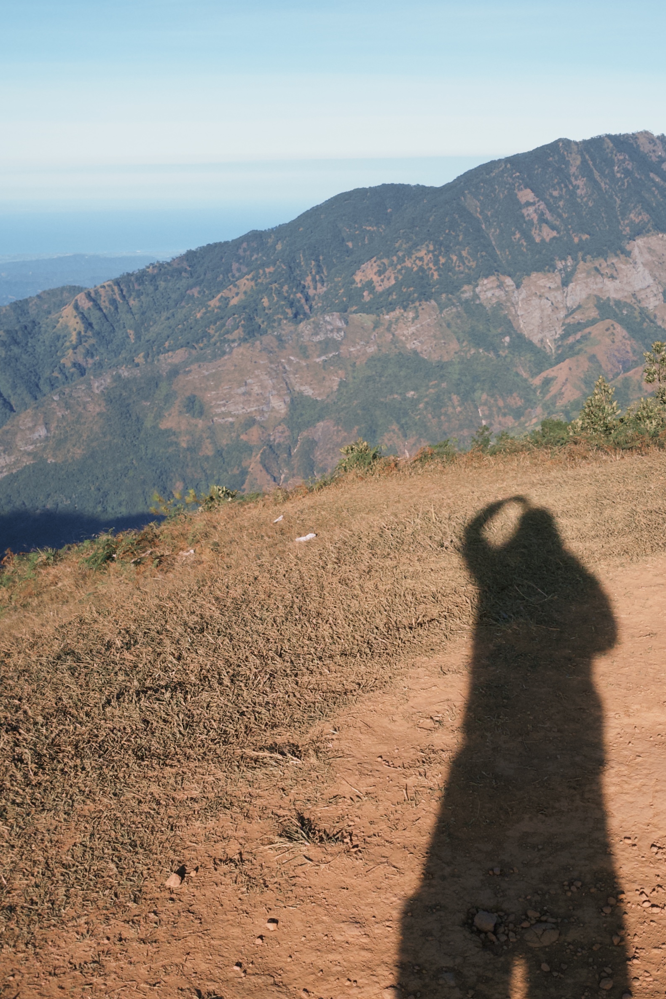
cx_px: 400
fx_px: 1276
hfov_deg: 29.2
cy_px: 566
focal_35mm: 46
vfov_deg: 42.7
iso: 50
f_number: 1.6
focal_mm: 5.96
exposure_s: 1/6711
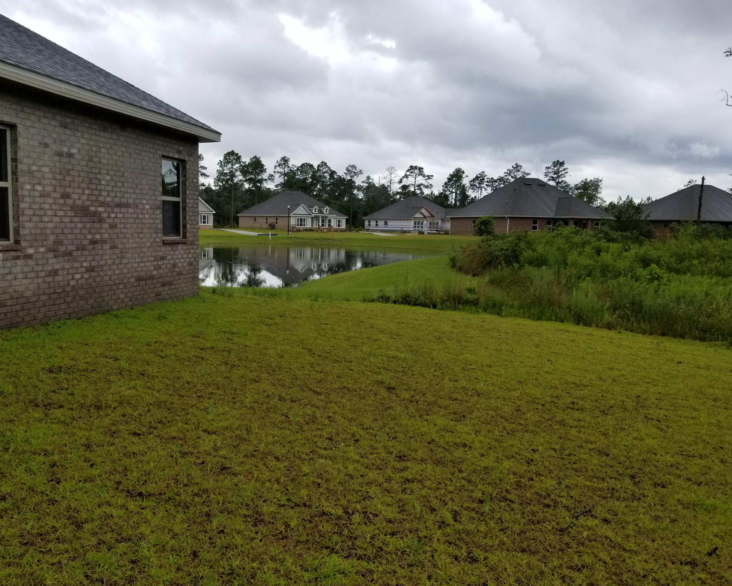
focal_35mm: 28
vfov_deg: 51.5
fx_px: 607
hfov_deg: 62.2
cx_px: 342
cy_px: 299
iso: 50
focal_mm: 4.25
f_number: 1.7
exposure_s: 1/810
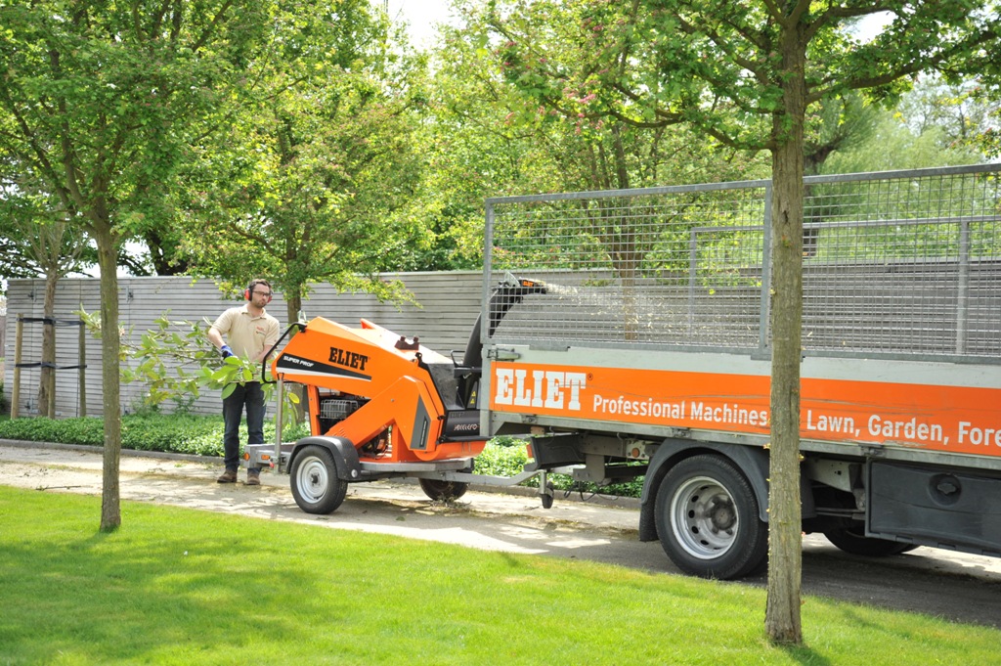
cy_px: 333
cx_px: 500
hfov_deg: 39.6
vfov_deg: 26.9
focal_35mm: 50
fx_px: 1389
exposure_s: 1/1250
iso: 640
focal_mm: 50
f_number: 4.2
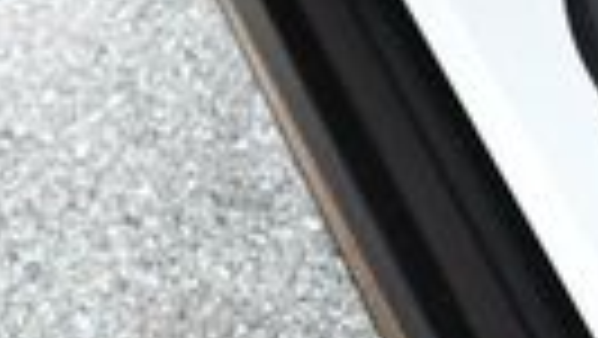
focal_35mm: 182
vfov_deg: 6.3
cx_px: -558
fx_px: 2888
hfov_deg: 10.9
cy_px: -572
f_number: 3.5
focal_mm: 18
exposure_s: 1/200
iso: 800
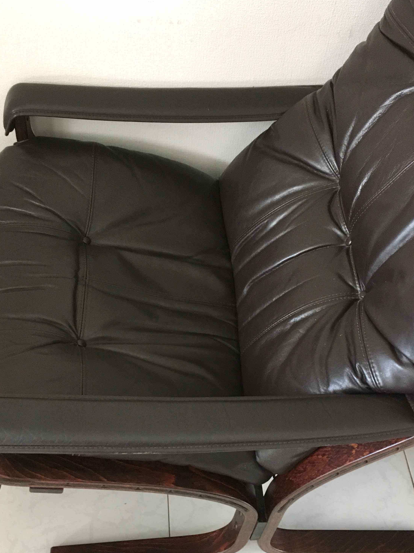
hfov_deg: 36.0
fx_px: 638
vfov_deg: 46.5
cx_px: 206
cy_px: 331
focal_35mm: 40
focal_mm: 4.15
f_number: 2.2
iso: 200
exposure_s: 1/17
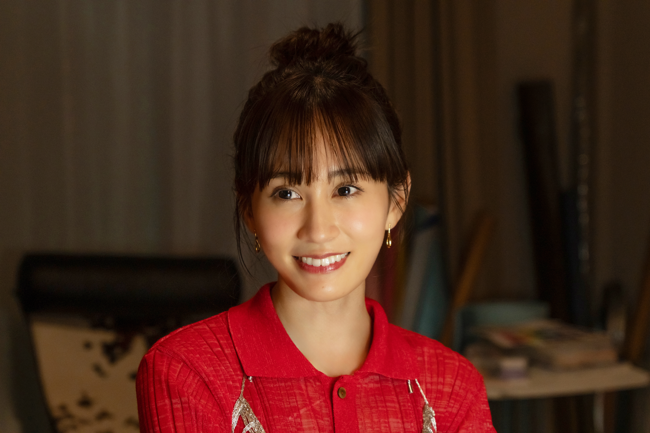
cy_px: 216
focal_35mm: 100
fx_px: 1805
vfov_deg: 13.7
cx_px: 325
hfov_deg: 20.4
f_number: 6.3
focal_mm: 100
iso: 2000
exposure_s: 1/100
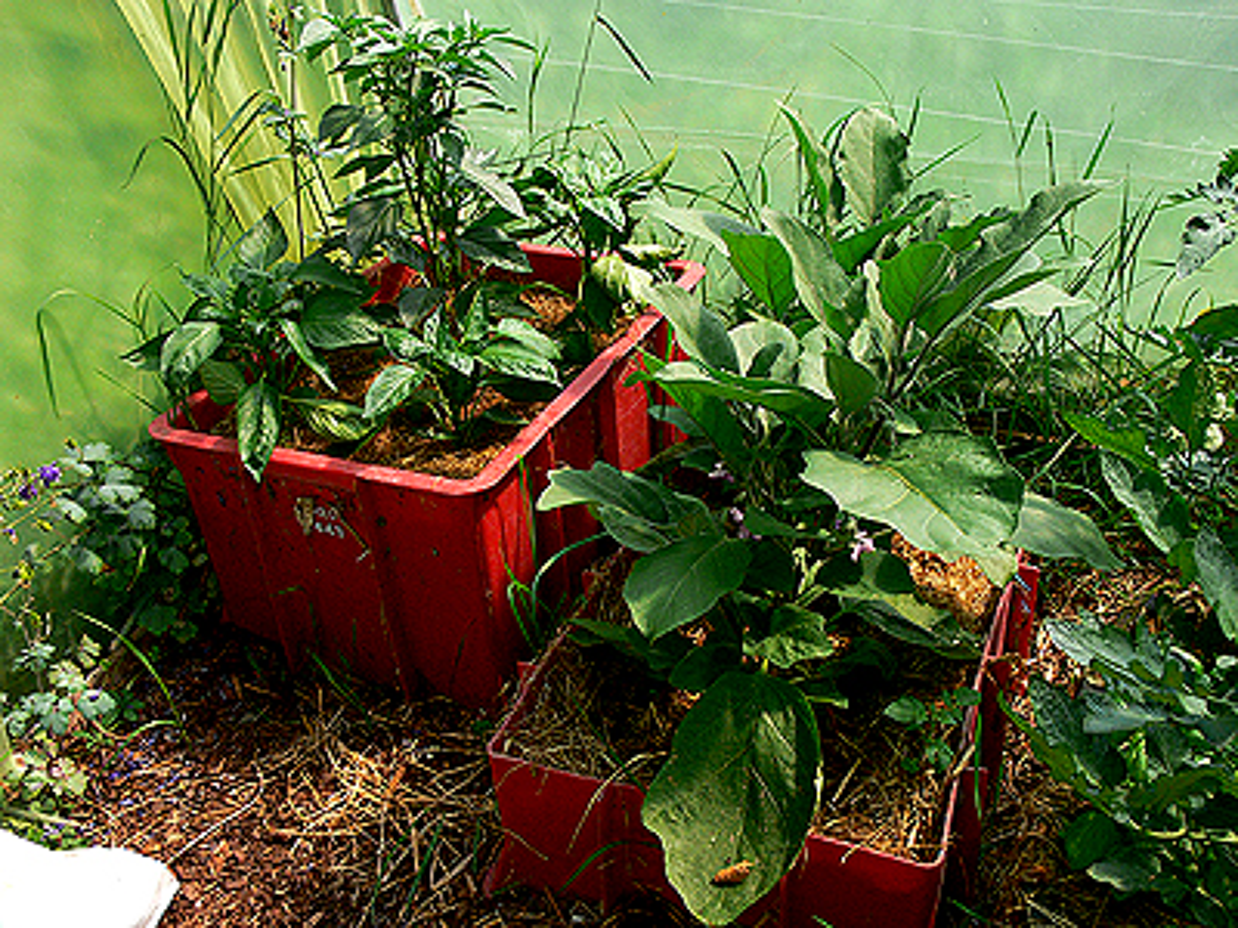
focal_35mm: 35
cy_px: 464
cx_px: 619
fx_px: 1252
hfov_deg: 52.6
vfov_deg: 40.7
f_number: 5
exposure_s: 1/100
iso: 100
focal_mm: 7.4
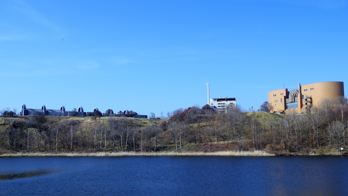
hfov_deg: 51.9
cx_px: 176
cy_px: 120
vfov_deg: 30.5
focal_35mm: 39
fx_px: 358
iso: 100
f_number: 8
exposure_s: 1/250
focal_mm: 23.13
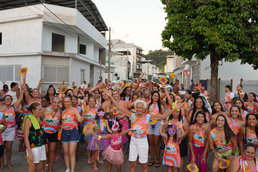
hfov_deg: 50.7
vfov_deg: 35.1
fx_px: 272
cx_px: 132
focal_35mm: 38
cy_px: 88
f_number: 4.5
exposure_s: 1/40
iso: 125
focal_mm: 24
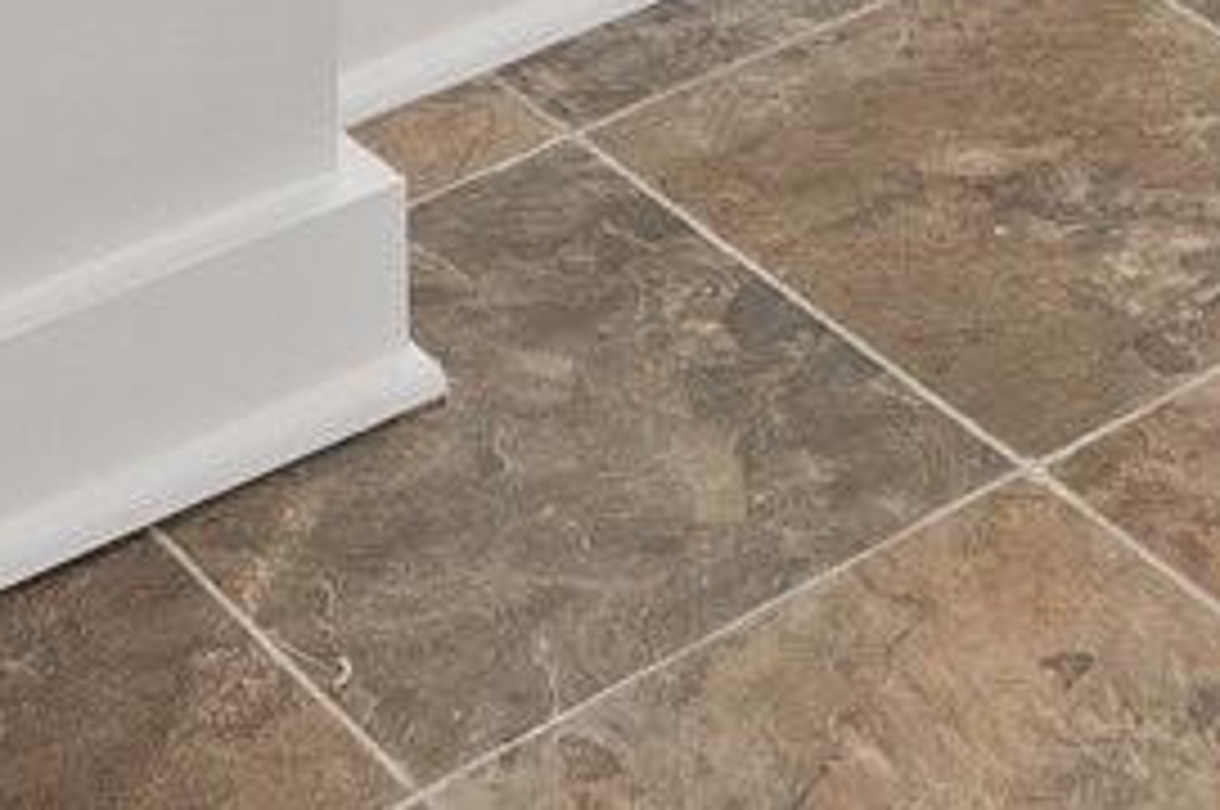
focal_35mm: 121
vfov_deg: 8.0
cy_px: -2234
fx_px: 4096
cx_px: 563
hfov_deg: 16.9
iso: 640
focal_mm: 16
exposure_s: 1/2
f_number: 8
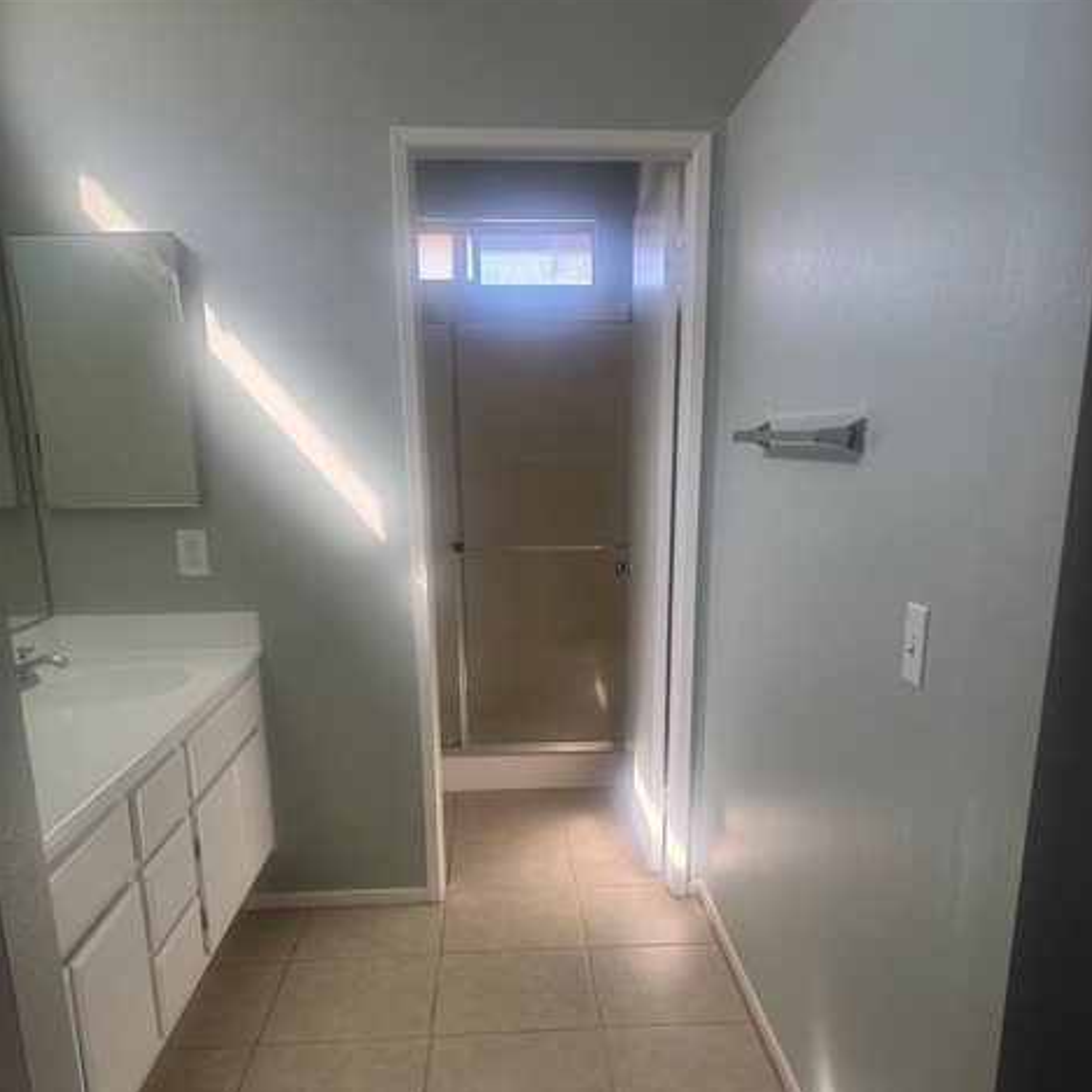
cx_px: 558
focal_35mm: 29
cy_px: 733
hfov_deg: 55.6
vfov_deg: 54.4
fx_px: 1035
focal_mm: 6.76
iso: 100
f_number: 1.78
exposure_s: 1/151
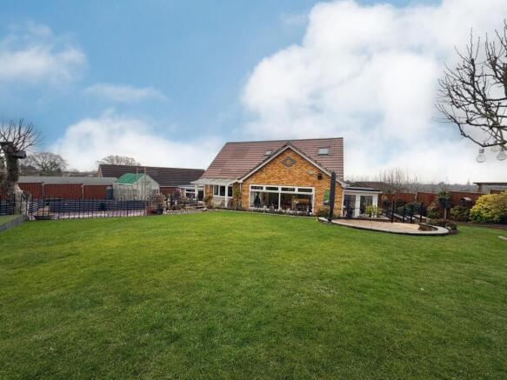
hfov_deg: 102.1
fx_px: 205
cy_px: 190
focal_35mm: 14
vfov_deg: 85.7
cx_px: 254
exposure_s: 1/200
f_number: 2.2
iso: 40
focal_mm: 2.22
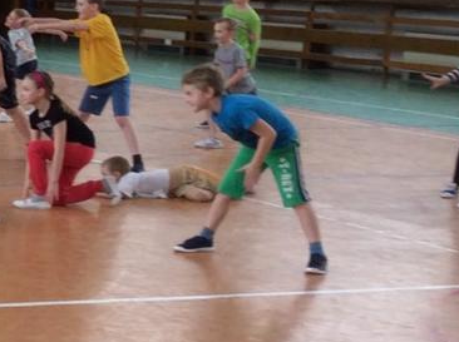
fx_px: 1548
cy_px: 234
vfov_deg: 12.6
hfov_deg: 14.9
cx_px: -336
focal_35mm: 117
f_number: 2.4
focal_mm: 3.3
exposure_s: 1/25
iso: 40
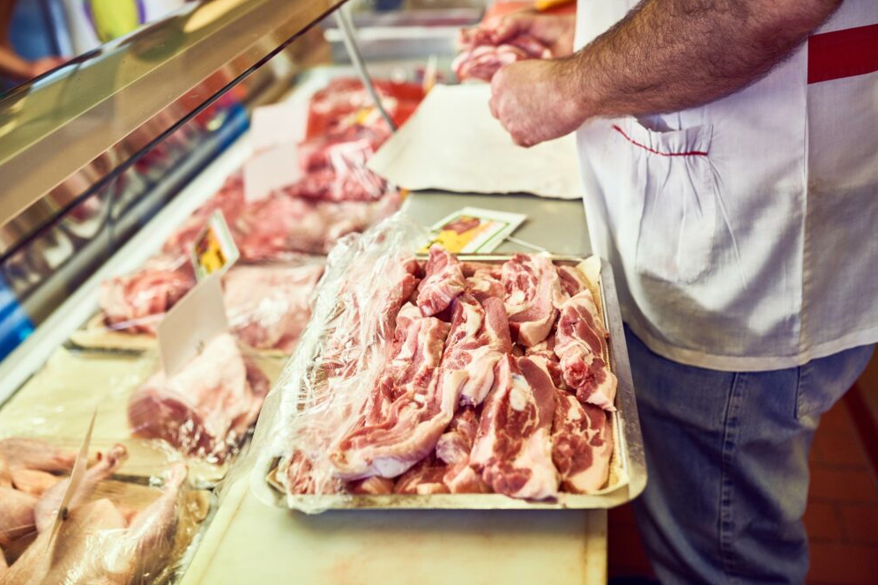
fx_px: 878
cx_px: 433
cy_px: 290
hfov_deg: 53.1
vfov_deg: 36.9
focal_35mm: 36
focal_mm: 35
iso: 400
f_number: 2.5
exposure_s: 1/200
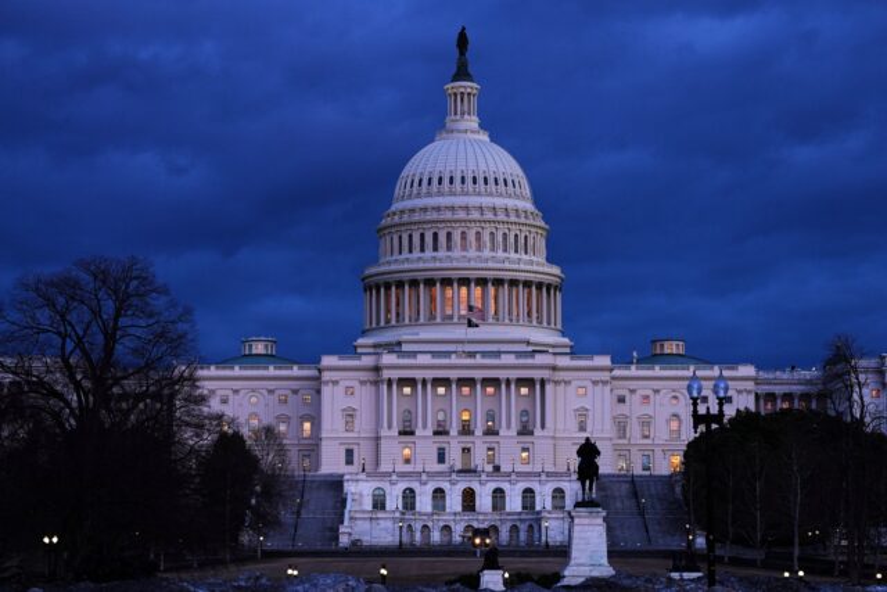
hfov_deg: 17.8
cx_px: 444
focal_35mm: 115
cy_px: 296
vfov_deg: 11.9
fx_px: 2834
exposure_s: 1/200
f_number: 2.8
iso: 320
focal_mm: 115
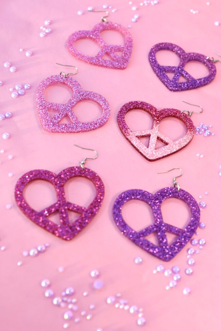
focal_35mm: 52
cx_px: 110
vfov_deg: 38.2
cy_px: 166
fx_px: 479
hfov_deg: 26.0
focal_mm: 35
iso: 200
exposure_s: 1/250
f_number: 4.5
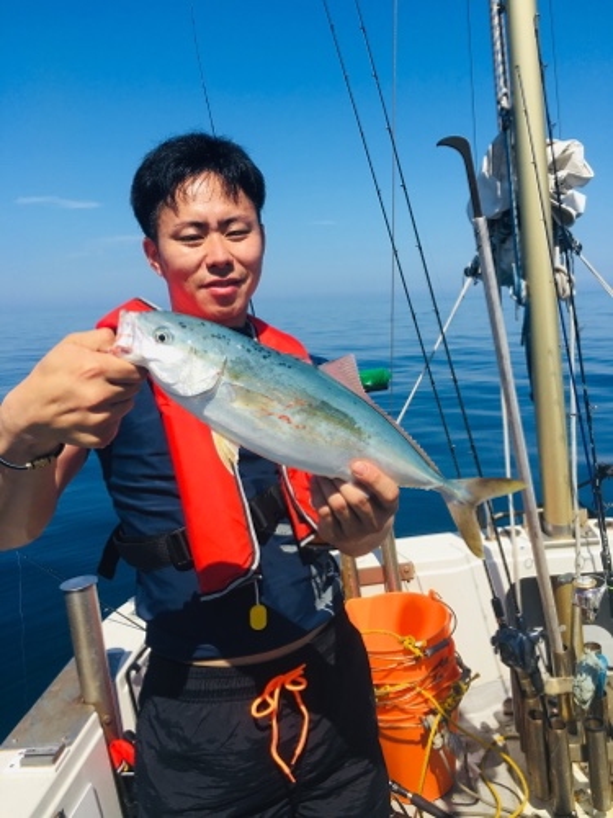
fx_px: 685
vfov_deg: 61.7
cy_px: 409
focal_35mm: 29
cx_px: 306
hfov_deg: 48.2
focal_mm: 4.15
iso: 25
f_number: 2.2
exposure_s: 1/1538
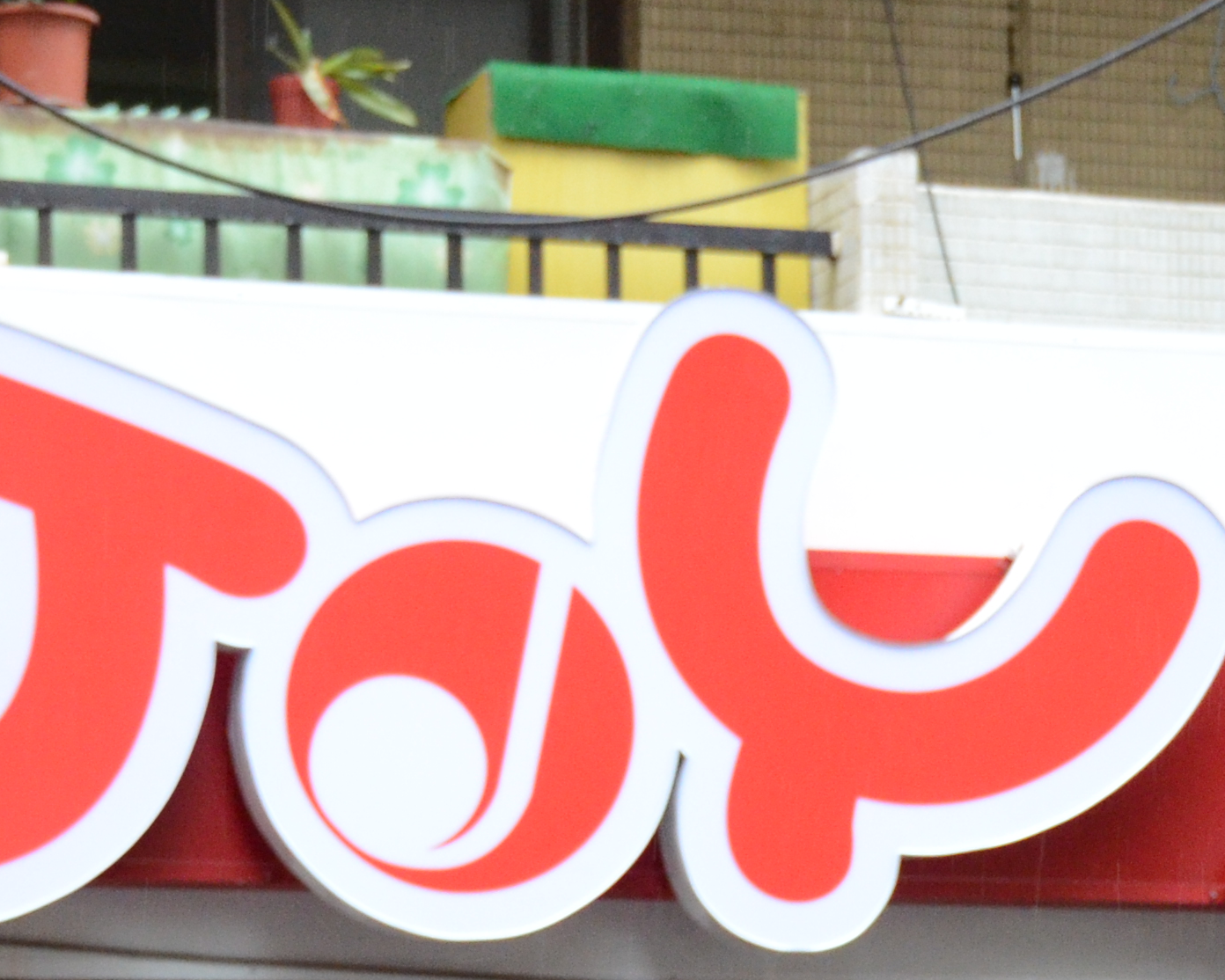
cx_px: 1064
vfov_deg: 8.6
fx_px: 6491
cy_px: 967
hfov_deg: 10.7
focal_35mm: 179
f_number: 4.5
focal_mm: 36
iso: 1600
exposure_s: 1/125
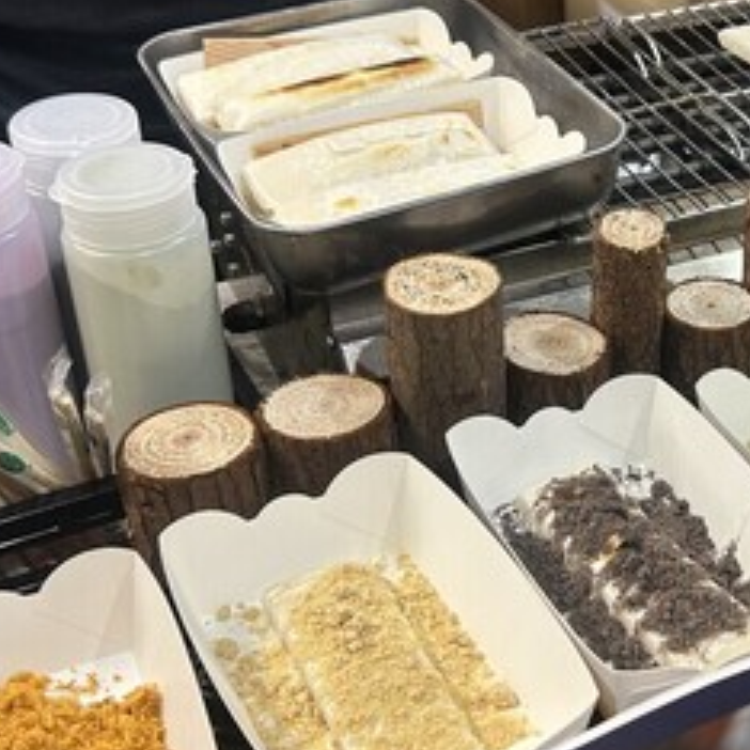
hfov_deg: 27.8
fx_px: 1446
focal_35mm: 59
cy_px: 301
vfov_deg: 29.0
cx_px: 705
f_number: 1.5
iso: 80
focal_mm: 5.7
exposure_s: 1/50
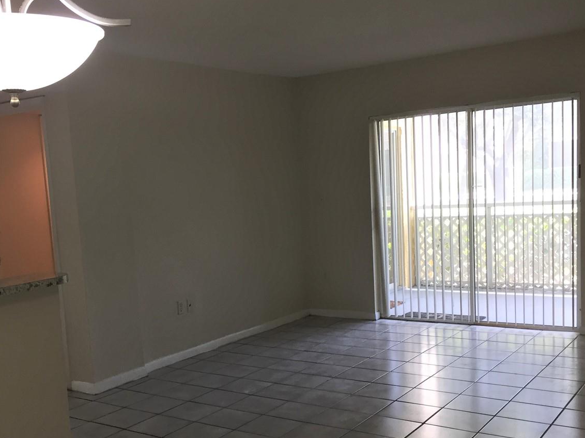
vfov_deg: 34.9
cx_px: 220
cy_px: 279
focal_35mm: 41
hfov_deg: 45.4
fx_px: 693
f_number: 2.2
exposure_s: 1/40
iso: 32
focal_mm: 4.15
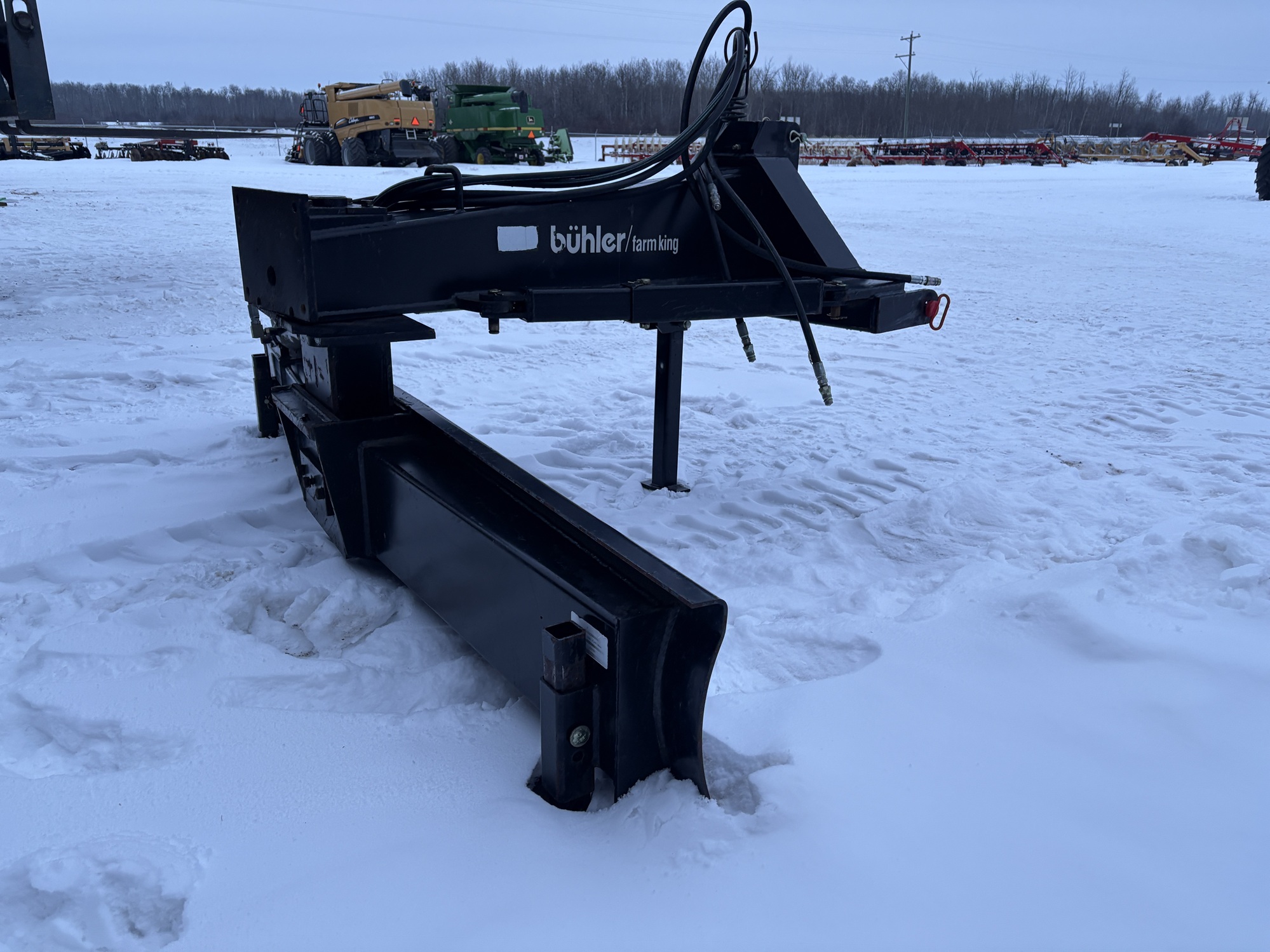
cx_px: 635
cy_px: 476
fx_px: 954
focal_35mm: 26
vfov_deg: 53.1
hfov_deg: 67.3
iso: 100
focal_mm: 5.96
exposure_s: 1/121
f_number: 1.6
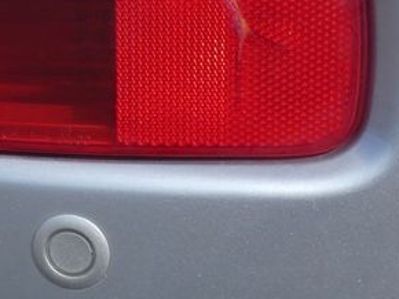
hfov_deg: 12.8
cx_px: -25
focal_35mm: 152
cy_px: 189
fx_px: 1751
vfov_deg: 9.7
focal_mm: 7.8
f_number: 5.6
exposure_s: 1/320
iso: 80
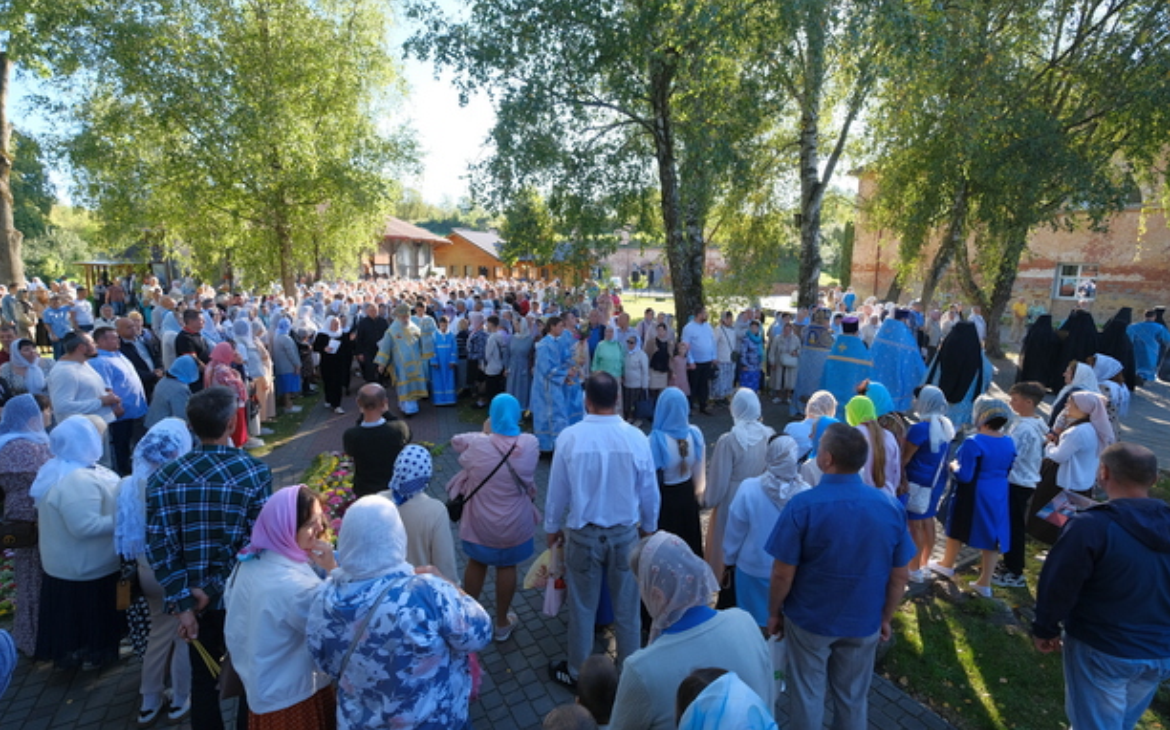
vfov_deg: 71.1
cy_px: 343
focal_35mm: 16
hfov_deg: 97.8
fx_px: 510
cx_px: 598
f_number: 4
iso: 400
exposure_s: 1/400
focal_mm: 10
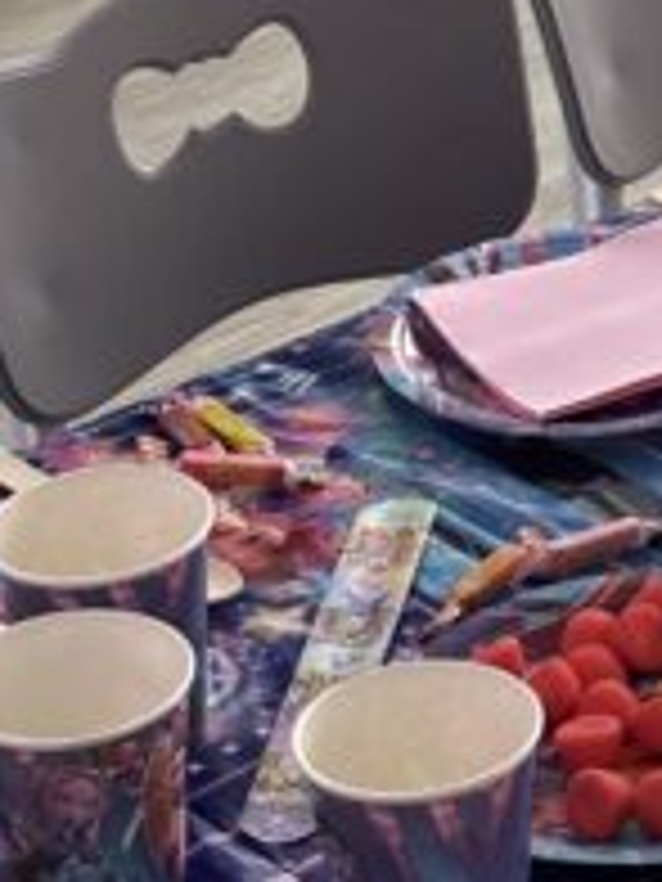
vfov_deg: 12.4
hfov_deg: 9.1
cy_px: 153
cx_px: 968
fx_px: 4054
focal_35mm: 159
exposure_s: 1/47
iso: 160
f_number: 1.6
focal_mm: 5.96
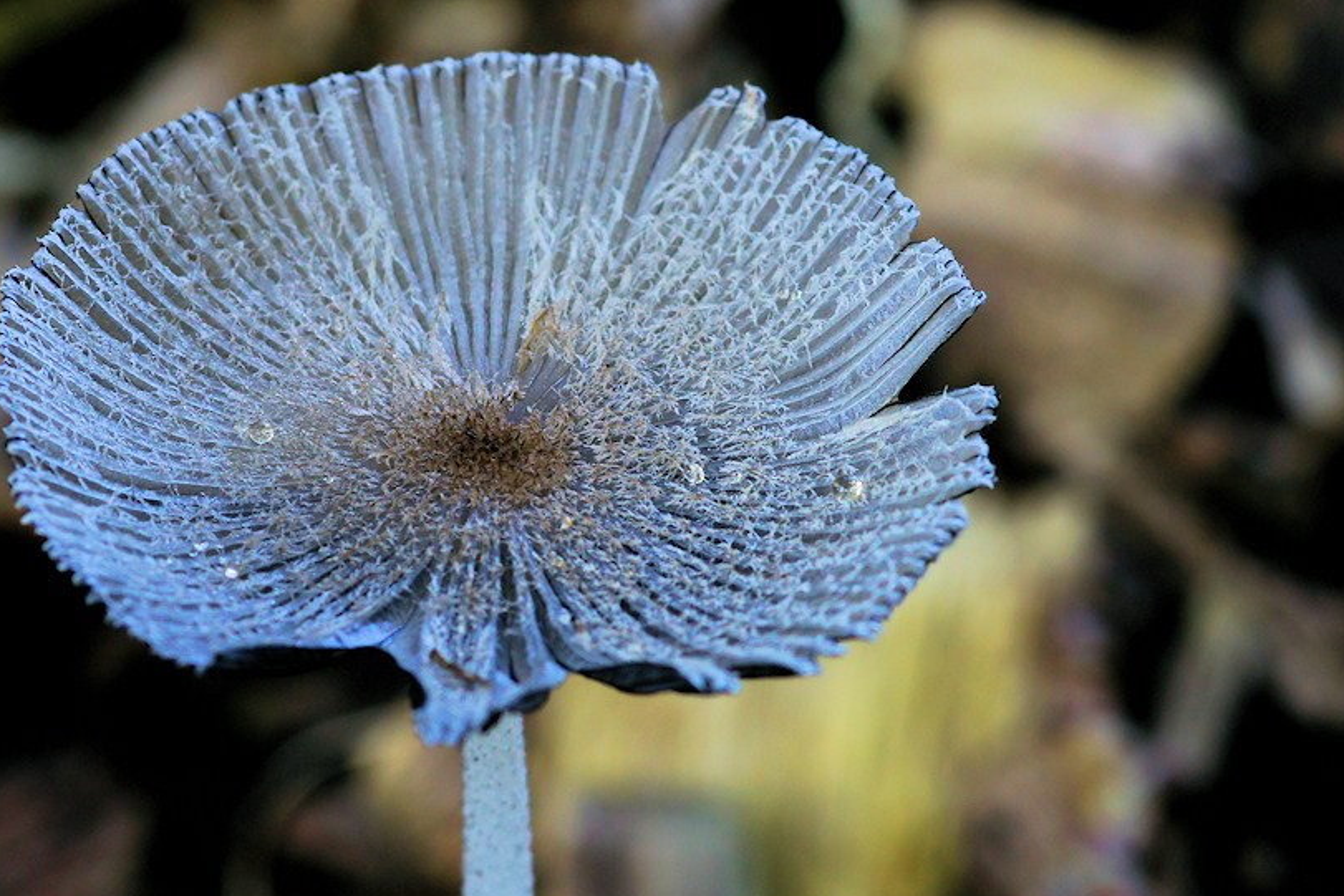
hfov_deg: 8.5
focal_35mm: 243
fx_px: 9064
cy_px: 412
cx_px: 500
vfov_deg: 5.7
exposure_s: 1/25
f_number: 9
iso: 200
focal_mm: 105
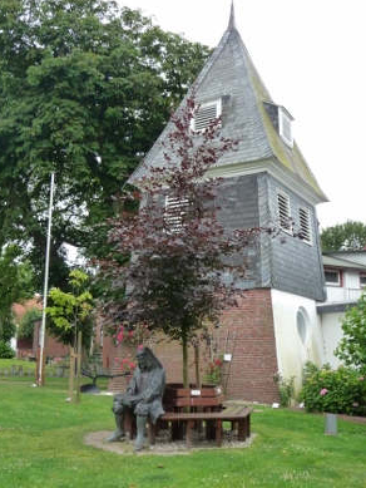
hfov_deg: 38.7
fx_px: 521
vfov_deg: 50.1
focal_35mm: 37
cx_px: 180
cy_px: 247
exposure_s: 1/60
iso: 160
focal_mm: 6
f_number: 3.7
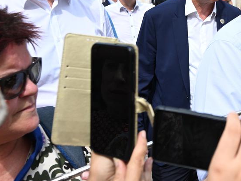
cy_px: 45
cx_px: 192
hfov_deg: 34.3
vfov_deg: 26.5
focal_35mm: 54
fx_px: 379
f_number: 4
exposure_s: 1/800
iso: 140
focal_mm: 19.5
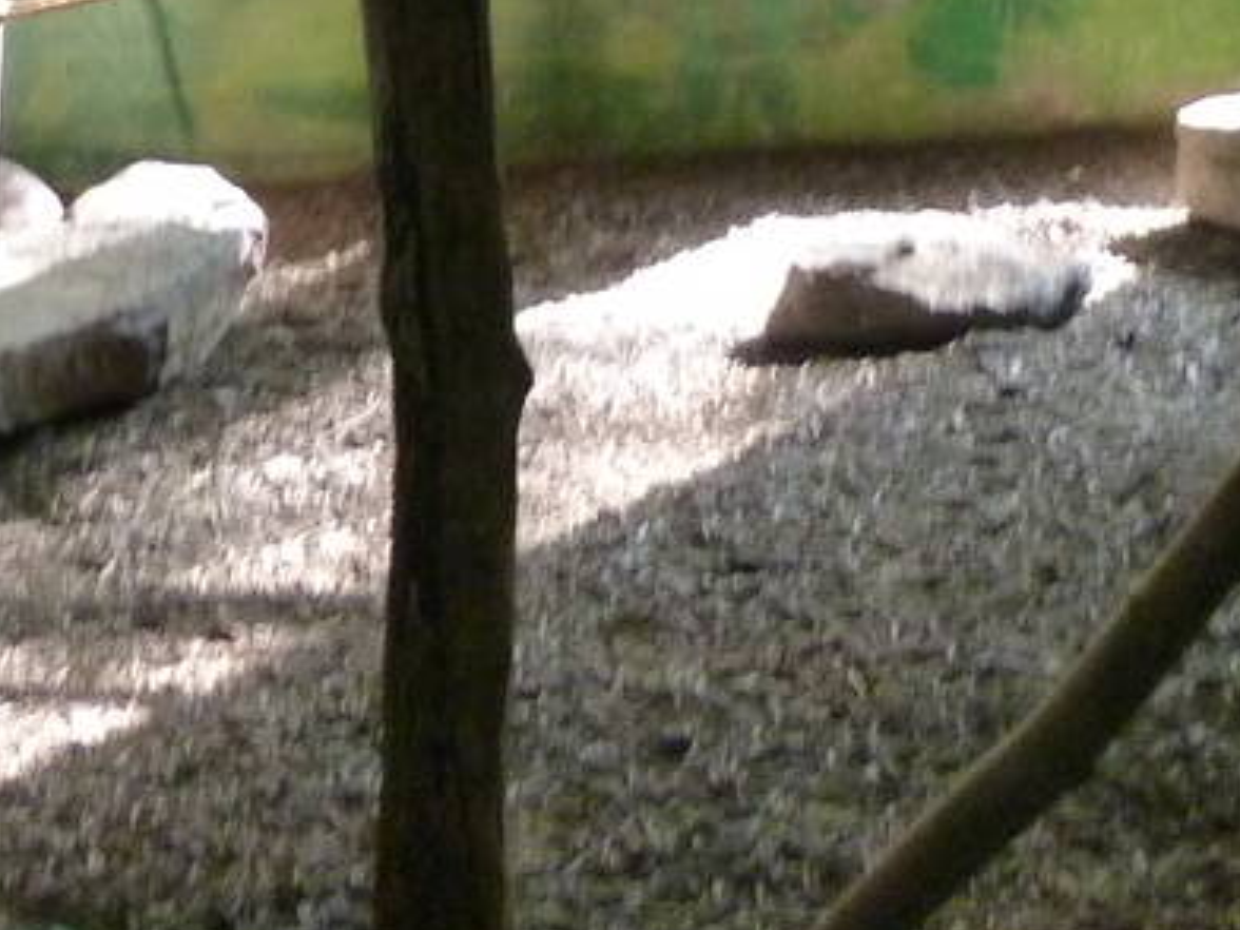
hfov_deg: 19.3
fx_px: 3654
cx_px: 598
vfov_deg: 13.6
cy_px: -468
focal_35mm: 102
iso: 400
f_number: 2.8
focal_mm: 4.5
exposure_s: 1/30
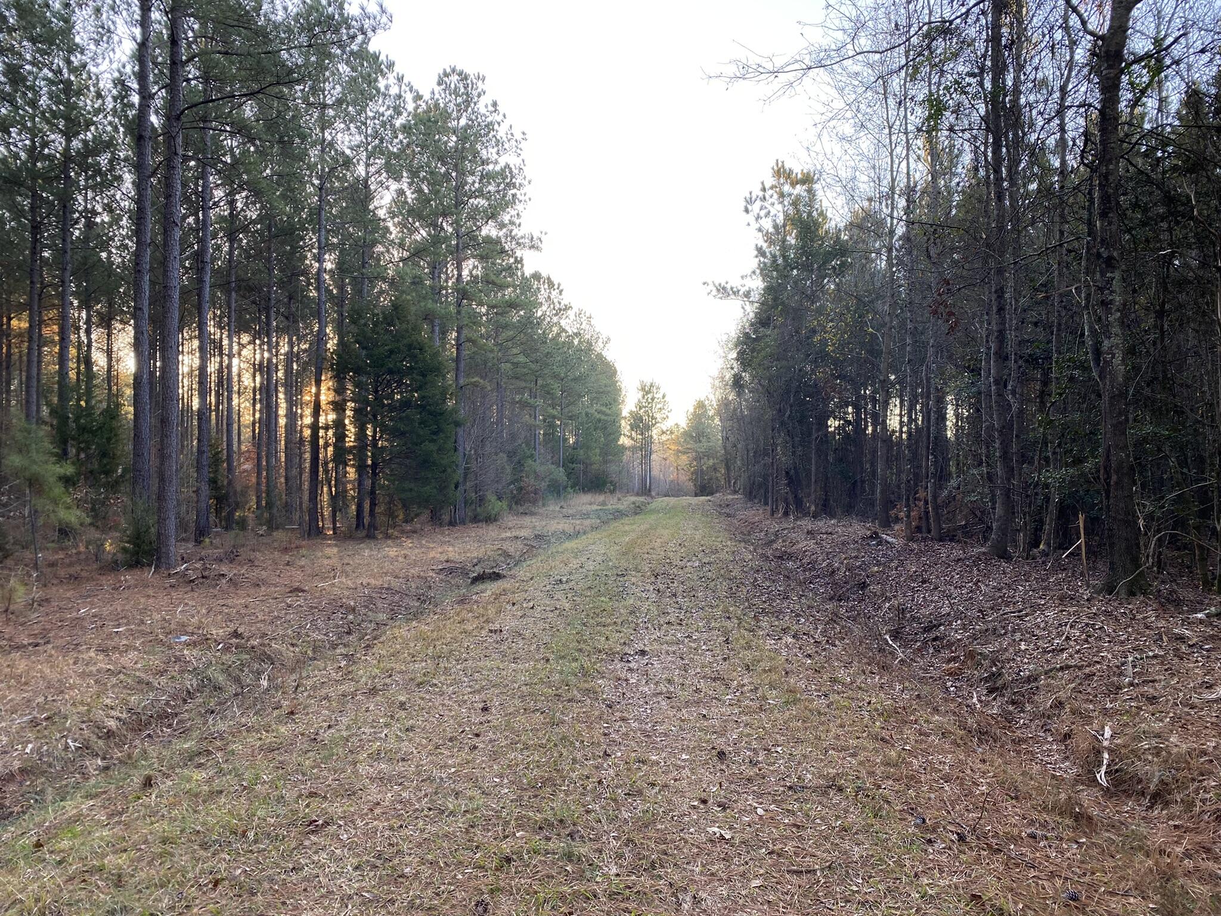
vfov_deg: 53.1
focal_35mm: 26
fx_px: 917
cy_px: 458
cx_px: 610
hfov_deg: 67.3
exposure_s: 1/122
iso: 40
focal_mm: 4.25
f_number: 1.8
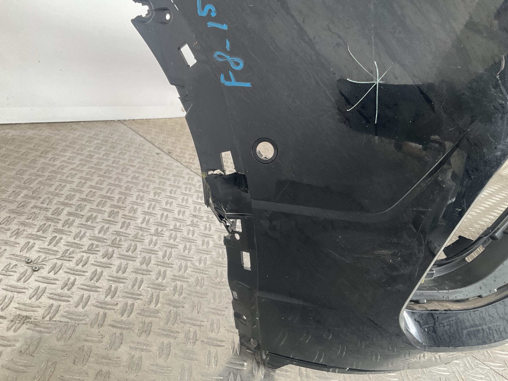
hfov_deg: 61.7
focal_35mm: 29
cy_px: 190
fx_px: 426
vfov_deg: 48.2
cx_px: 254
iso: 64
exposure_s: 1/60
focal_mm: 3
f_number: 1.8
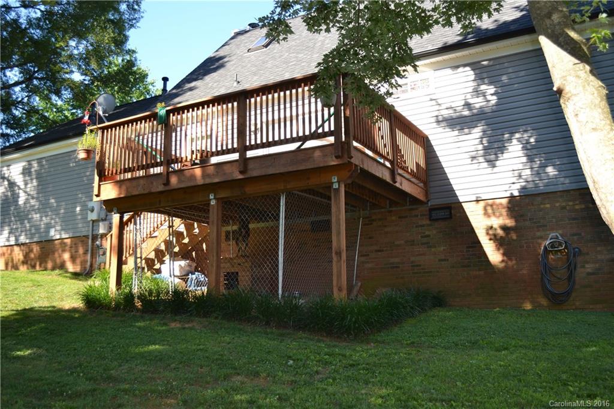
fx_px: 614
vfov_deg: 36.8
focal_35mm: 36
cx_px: 307
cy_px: 204
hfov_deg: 53.1
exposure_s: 1/125
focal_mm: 24
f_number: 4
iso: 100
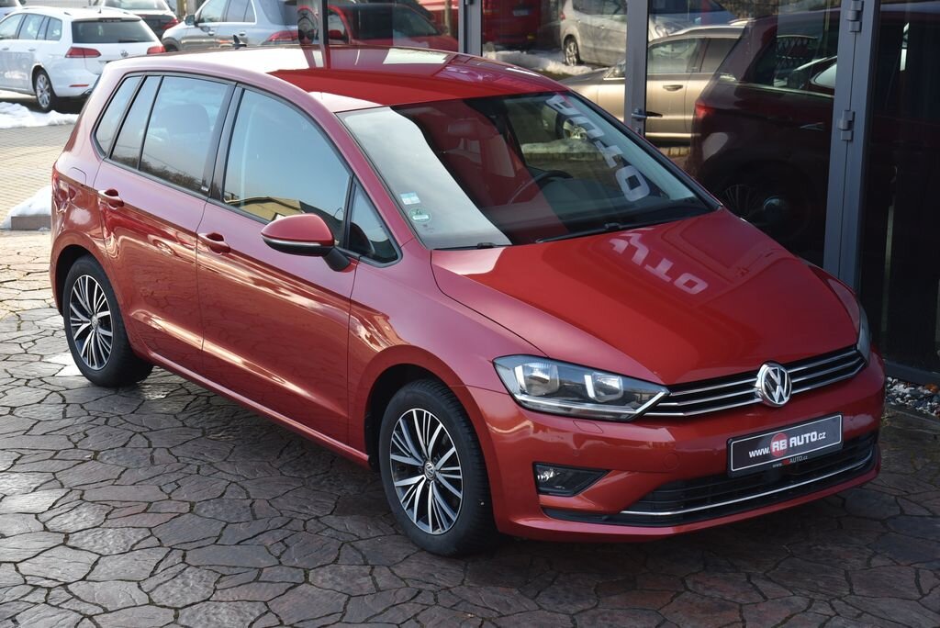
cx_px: 470
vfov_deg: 20.9
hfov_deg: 30.9
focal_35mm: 65
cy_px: 314
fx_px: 1698
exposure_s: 1/200
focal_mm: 65
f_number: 7.1
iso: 500
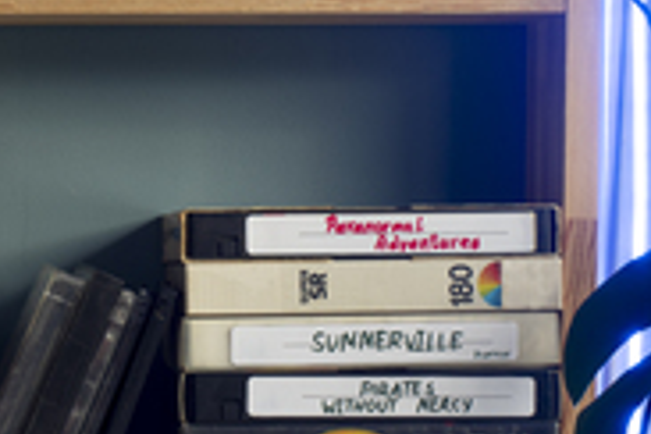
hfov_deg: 11.7
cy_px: 116
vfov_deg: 7.8
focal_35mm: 175
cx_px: 85
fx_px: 3164
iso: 100
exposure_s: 1/1.67
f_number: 4.5
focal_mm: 50
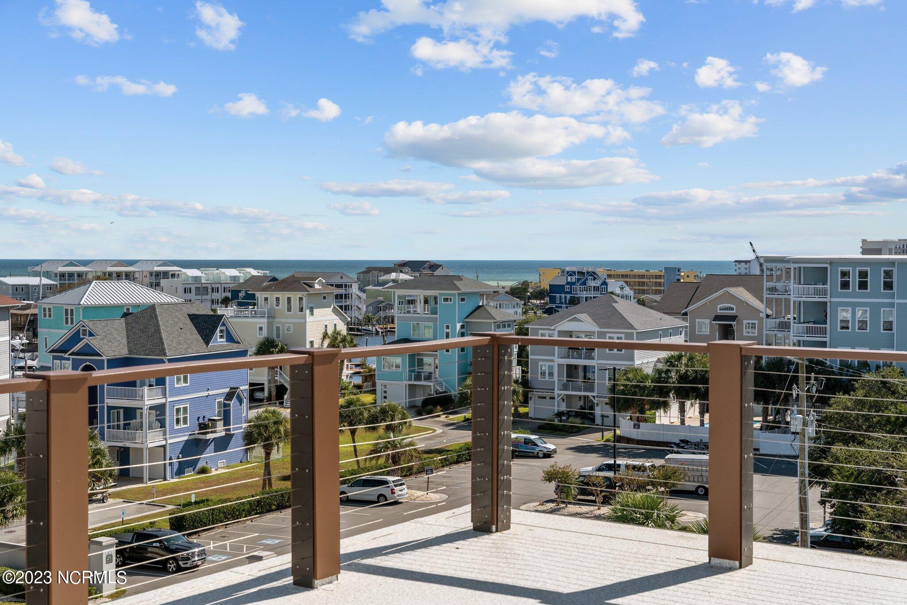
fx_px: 1257
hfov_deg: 39.7
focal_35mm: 50
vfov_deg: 27.0
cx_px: 454
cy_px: 302
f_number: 6.3
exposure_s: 1/1600
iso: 160
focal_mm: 49.9
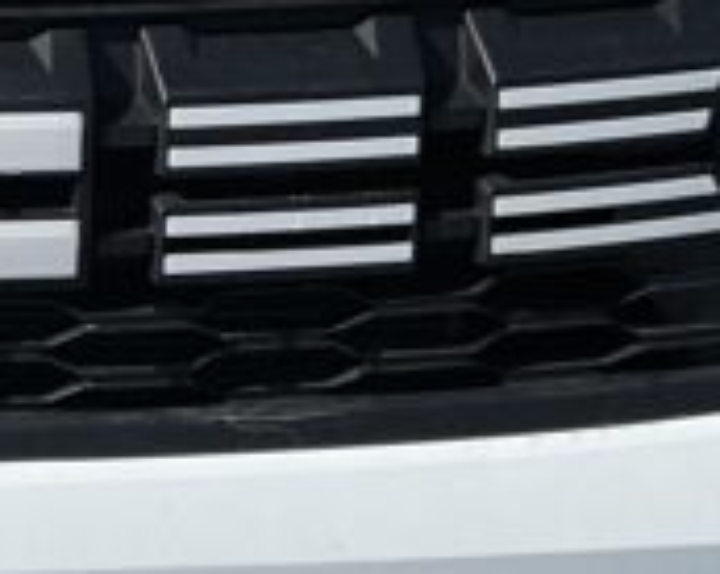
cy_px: 408
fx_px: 2788
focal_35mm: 131
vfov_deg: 11.7
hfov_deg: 13.9
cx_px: -312
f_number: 1.8
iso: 25
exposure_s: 1/3534
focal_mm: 3
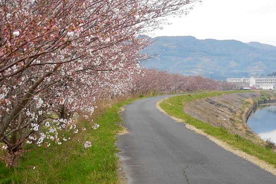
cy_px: 94
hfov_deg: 21.9
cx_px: 138
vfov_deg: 14.7
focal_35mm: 93
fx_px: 713
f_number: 4.6
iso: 360
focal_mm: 16
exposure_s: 1/250
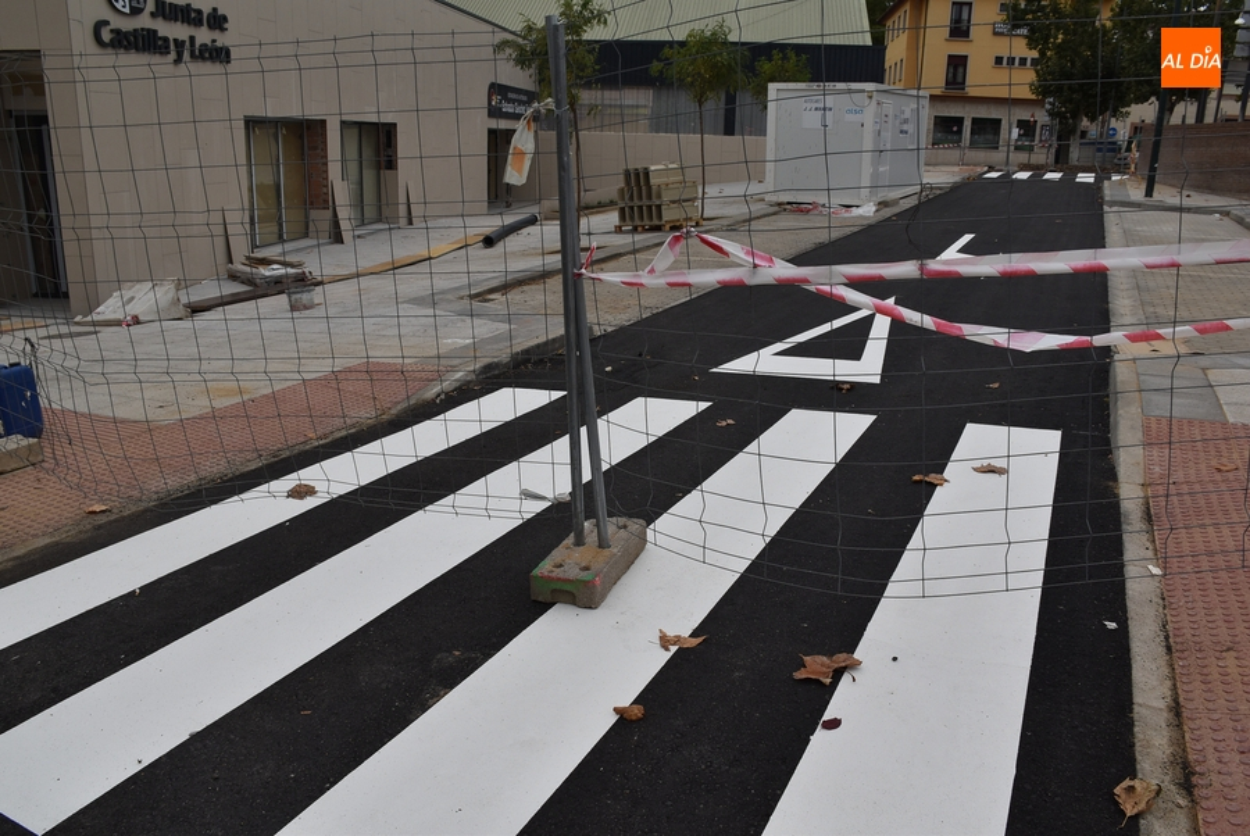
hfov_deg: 67.3
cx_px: 625
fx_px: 938
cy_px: 418
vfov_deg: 48.0
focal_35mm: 27
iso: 200
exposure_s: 1/250
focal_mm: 18
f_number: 8
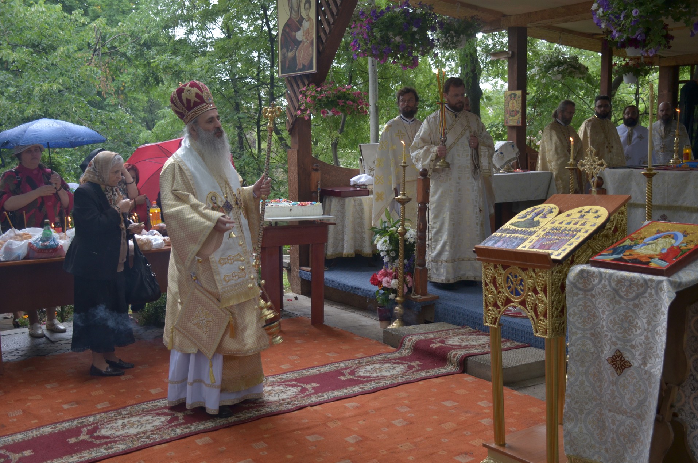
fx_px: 755
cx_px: 349
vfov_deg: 34.1
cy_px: 232
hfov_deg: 49.6
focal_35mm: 39
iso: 400
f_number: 3.8
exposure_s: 1/200
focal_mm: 26
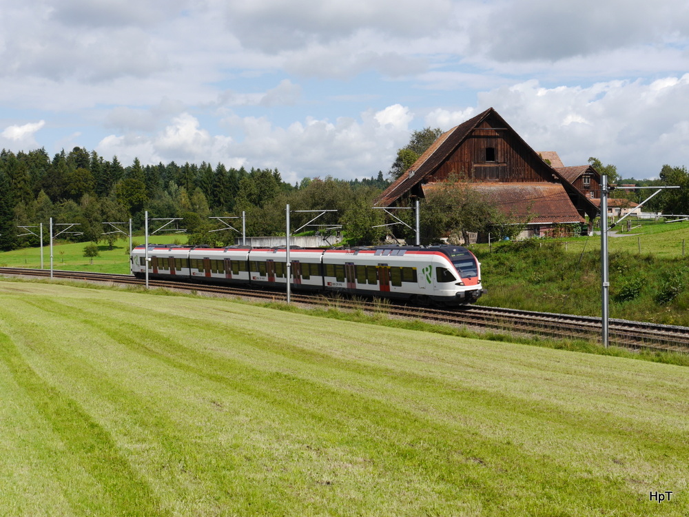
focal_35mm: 56
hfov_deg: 34.3
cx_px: 344
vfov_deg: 26.1
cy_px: 258
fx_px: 1115
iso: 160
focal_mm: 28
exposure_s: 1/400
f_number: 9
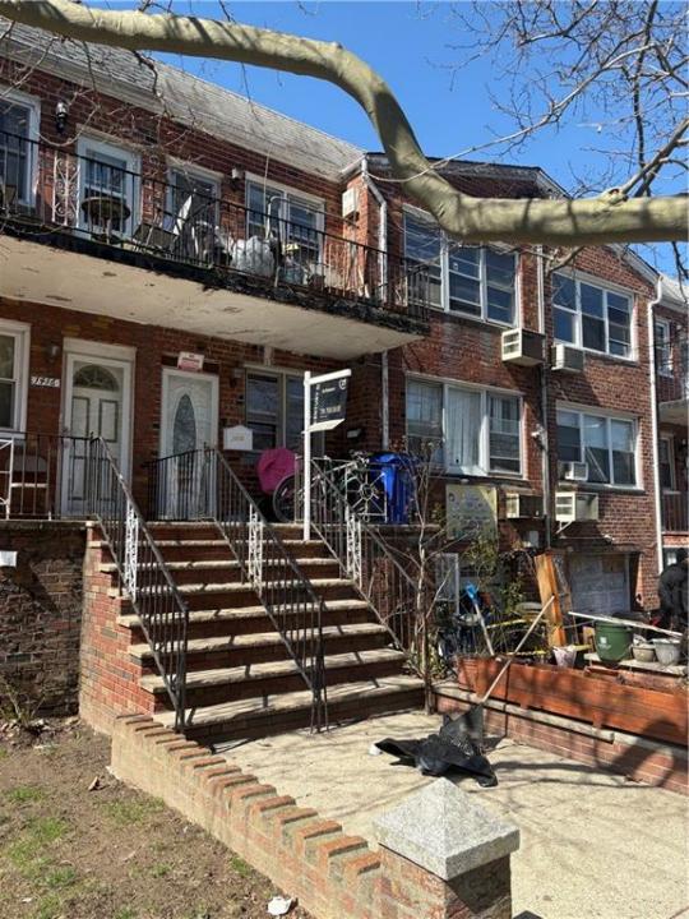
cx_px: 344
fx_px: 690
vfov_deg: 67.3
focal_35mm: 26
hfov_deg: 53.1
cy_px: 460
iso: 50
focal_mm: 5.96
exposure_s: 1/1587
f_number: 1.6
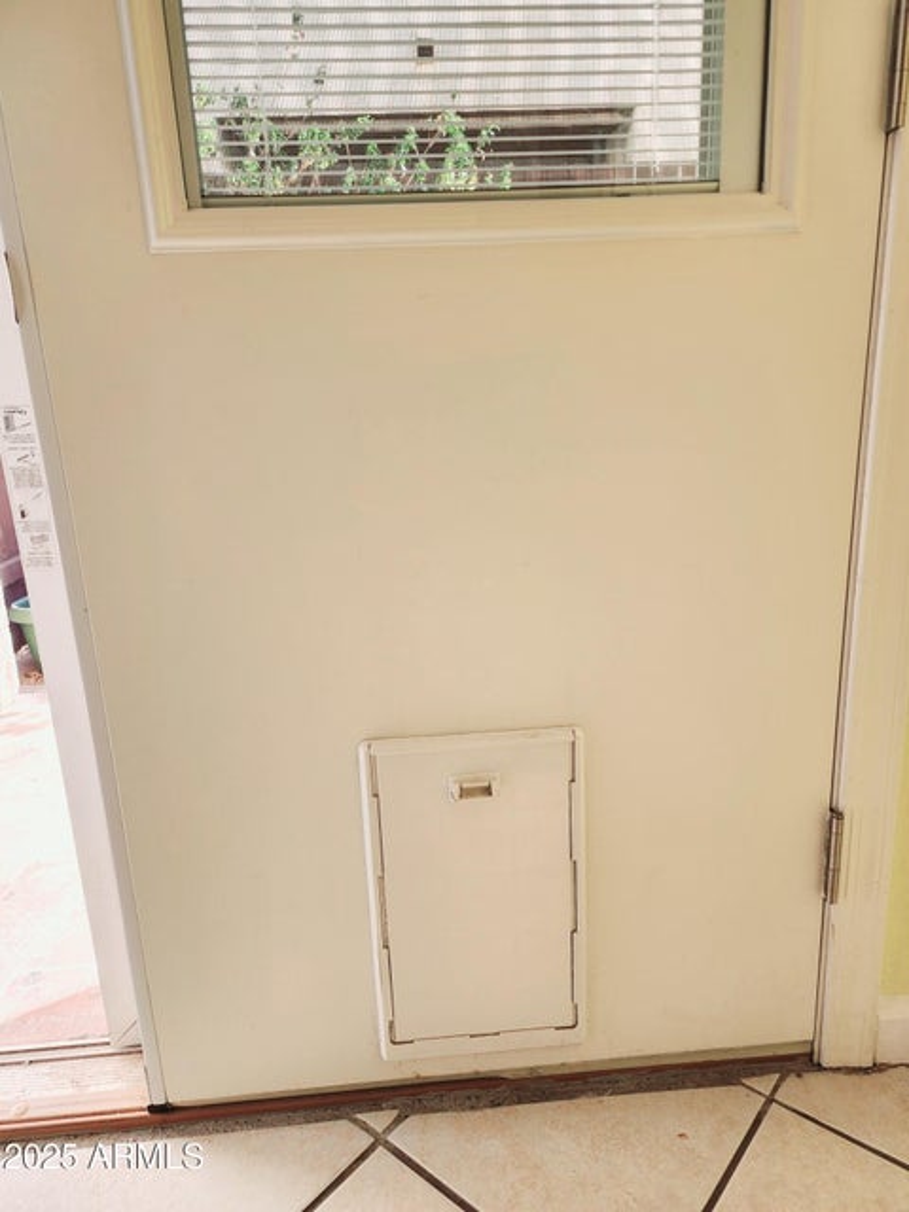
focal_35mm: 23
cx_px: 454
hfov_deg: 58.9
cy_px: 606
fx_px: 805
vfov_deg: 73.9
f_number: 1.8
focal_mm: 6.4
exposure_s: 1/182
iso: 32
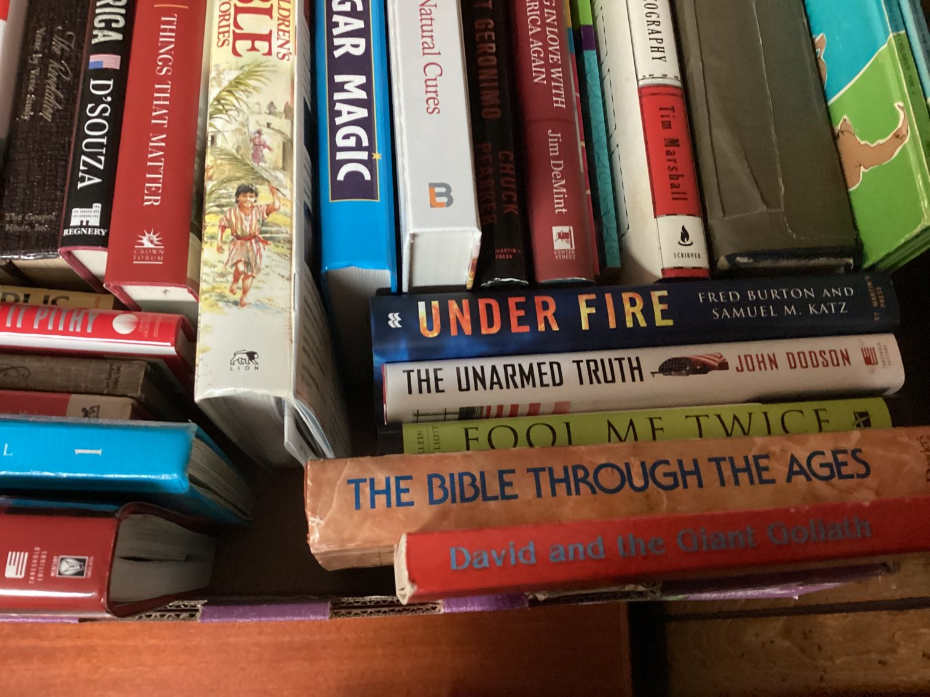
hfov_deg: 58.3
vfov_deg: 45.4
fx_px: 833
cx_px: 465
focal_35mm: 31
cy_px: 348
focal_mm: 3.3
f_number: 2.4
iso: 640
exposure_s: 1/24
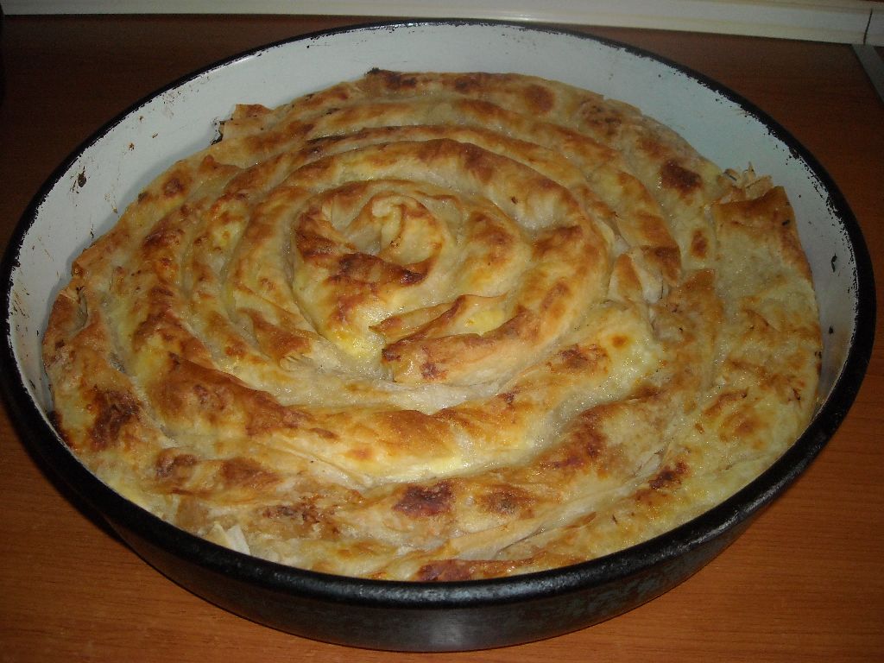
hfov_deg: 52.6
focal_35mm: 35
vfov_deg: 40.7
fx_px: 894
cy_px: 332
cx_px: 442
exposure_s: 1/60
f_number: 2.8
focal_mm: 5.7
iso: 200
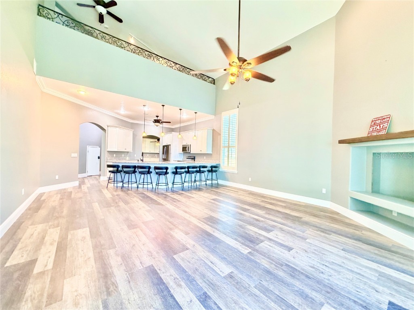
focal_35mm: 14
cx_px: 207
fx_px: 167
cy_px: 155
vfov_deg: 85.7
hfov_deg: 102.1
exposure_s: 1/60
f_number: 2.2
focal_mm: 2.22
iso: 400
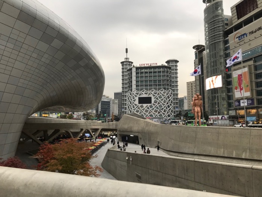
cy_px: 98
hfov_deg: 63.4
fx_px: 212
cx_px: 131
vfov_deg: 49.7
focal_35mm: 28
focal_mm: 3.99
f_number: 1.8
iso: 40
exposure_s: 1/120
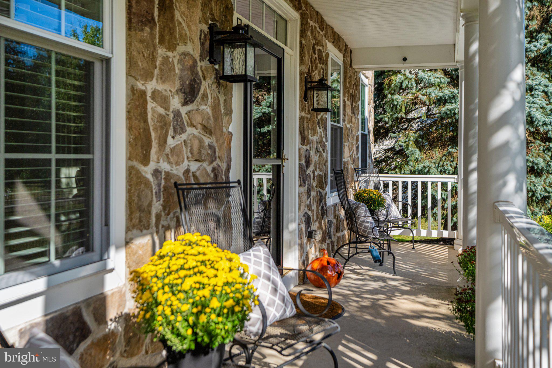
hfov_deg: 54.4
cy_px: 184
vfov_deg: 37.8
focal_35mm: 35
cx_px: 276
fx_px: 537
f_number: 4
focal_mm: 35
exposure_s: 1/2500
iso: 320
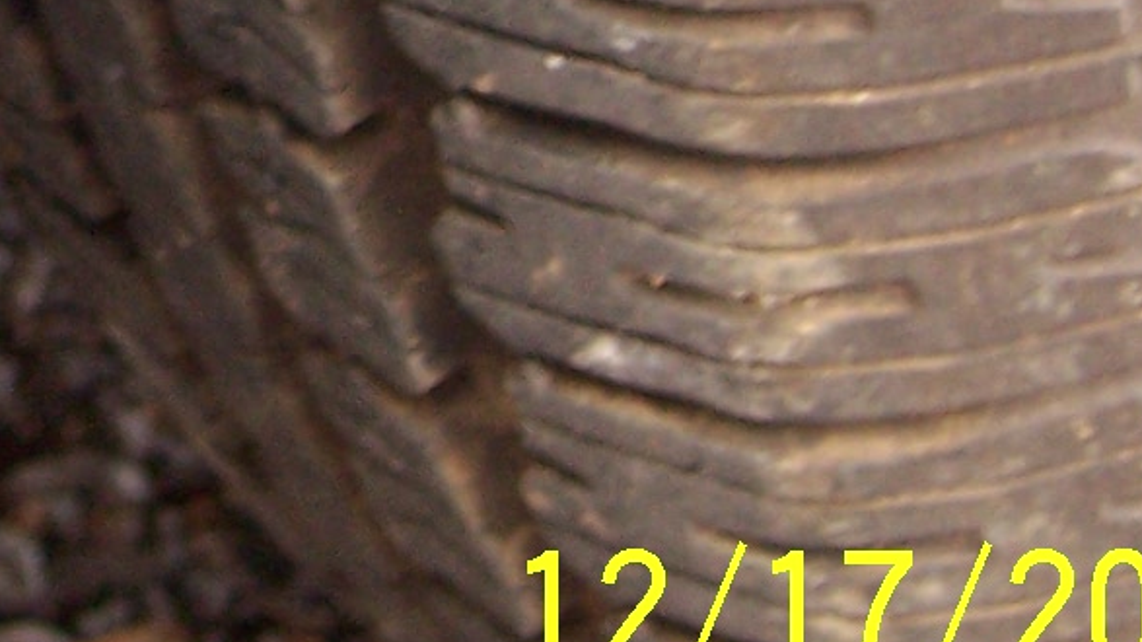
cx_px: -453
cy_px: -486
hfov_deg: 9.3
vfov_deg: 5.3
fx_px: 6903
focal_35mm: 228
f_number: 4.8
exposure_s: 1/30
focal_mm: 10
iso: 140
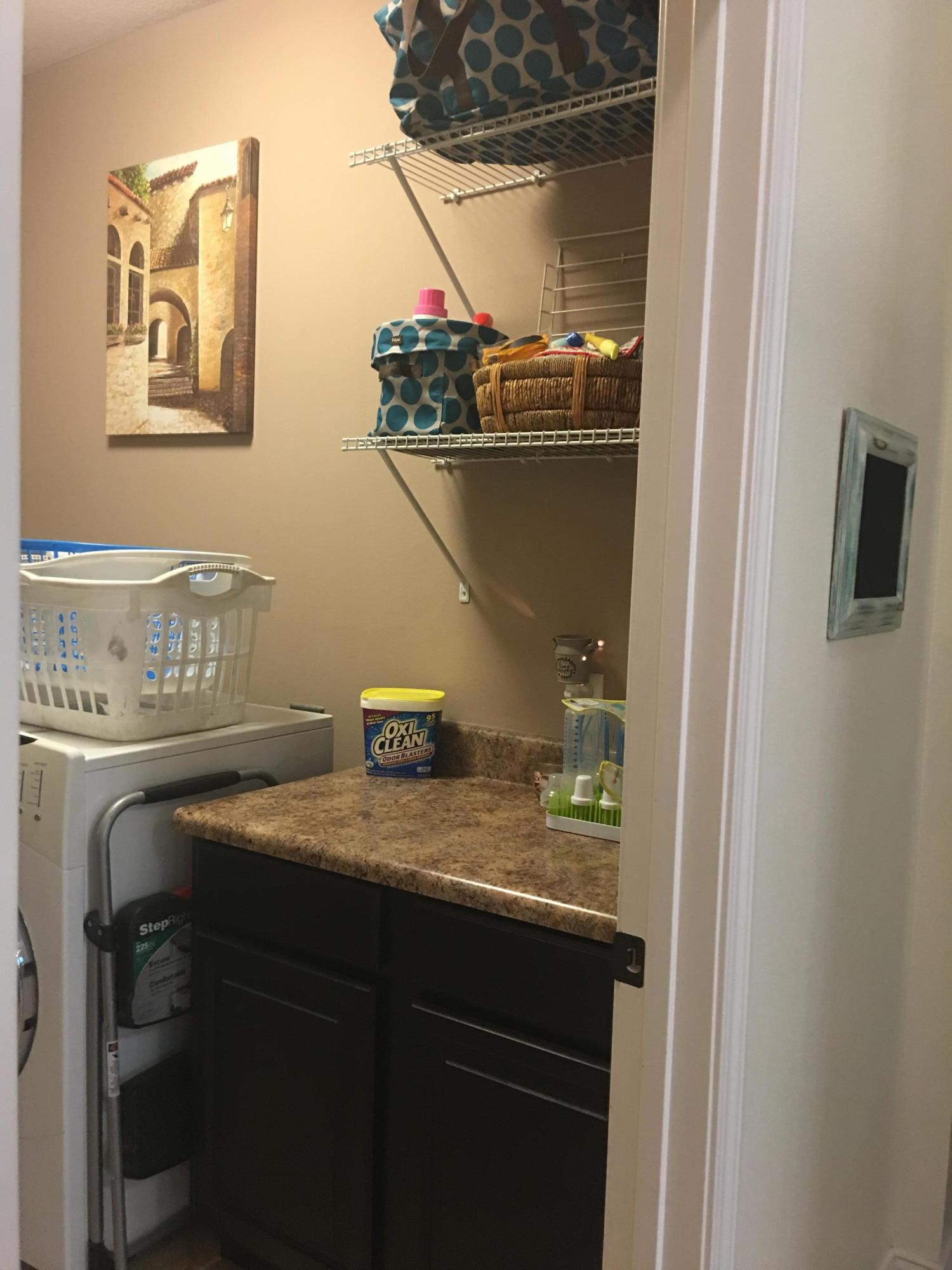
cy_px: 635
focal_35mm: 29
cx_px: 476
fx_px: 1063
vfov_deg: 61.7
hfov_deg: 48.2
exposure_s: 1/10
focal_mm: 4.15
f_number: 2.2
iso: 80
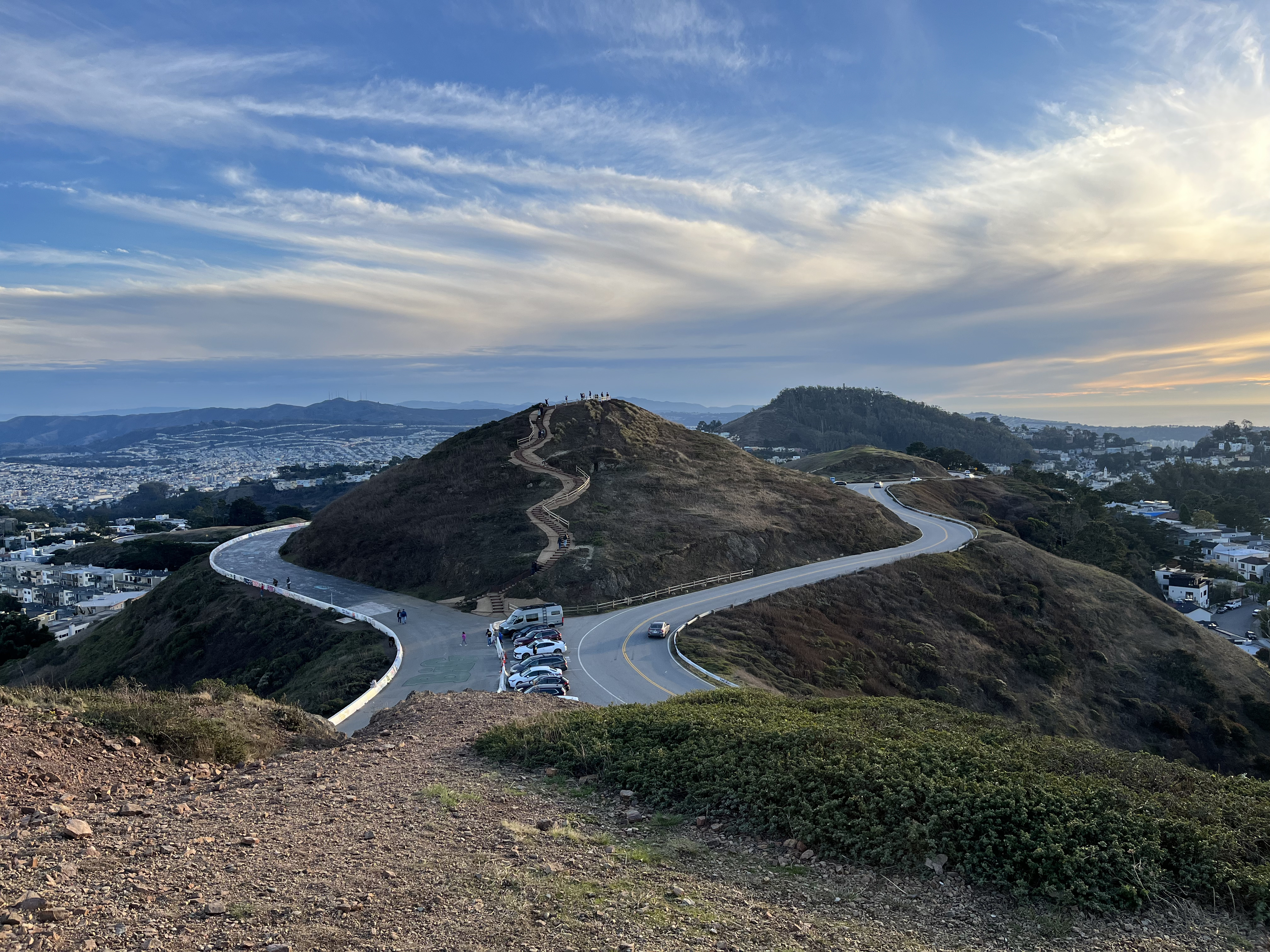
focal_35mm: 26
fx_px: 954
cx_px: 635
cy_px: 476
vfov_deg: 53.1
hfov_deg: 67.3
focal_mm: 5.1
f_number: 1.6
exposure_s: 1/1355
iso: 50
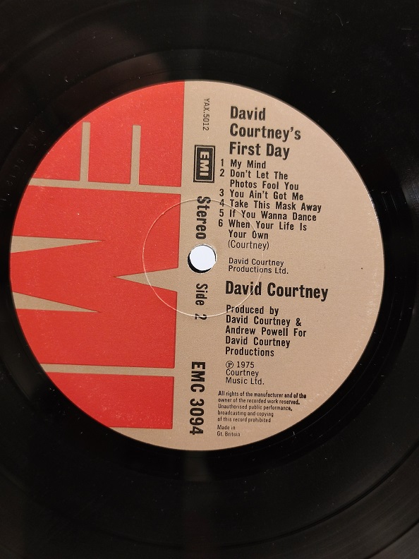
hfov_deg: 30.3
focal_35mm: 48
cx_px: 210
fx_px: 775
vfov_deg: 39.7
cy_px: 280
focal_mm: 6.72
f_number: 1.69
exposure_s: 1/60
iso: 578
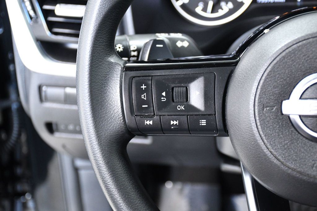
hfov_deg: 30.1
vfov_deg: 20.3
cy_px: 106
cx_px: 158
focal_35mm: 67
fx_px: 590
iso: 2500
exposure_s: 1/25
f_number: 4.5
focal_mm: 45
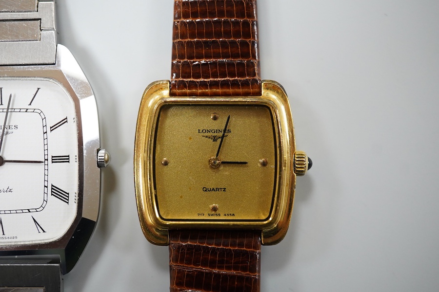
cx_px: 220
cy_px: 146
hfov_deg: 43.6
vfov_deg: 29.9
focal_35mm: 45
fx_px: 549
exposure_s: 1/160
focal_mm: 30
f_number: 7.1
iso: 2500
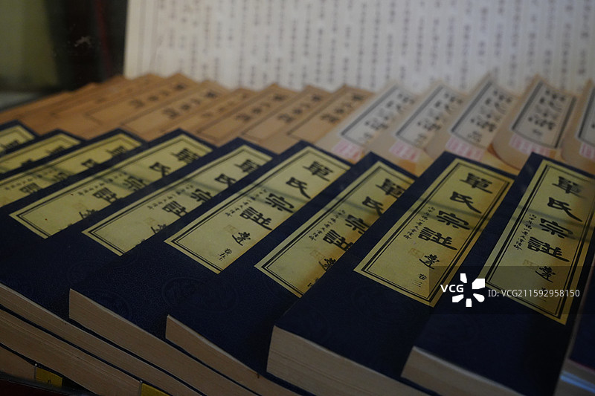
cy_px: 198
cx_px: 298
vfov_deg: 28.6
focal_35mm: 47
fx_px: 777
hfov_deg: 41.9
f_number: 8
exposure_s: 1/200
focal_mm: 47
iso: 5000
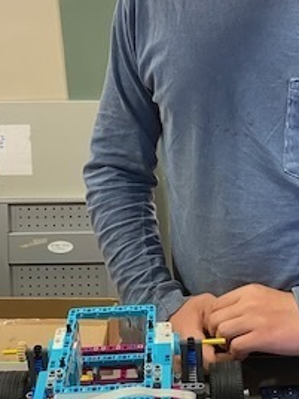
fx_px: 714
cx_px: 208
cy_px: 208
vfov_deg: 31.2
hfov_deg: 23.5
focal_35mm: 62
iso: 250
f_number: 1.8
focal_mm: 4.25
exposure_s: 1/60
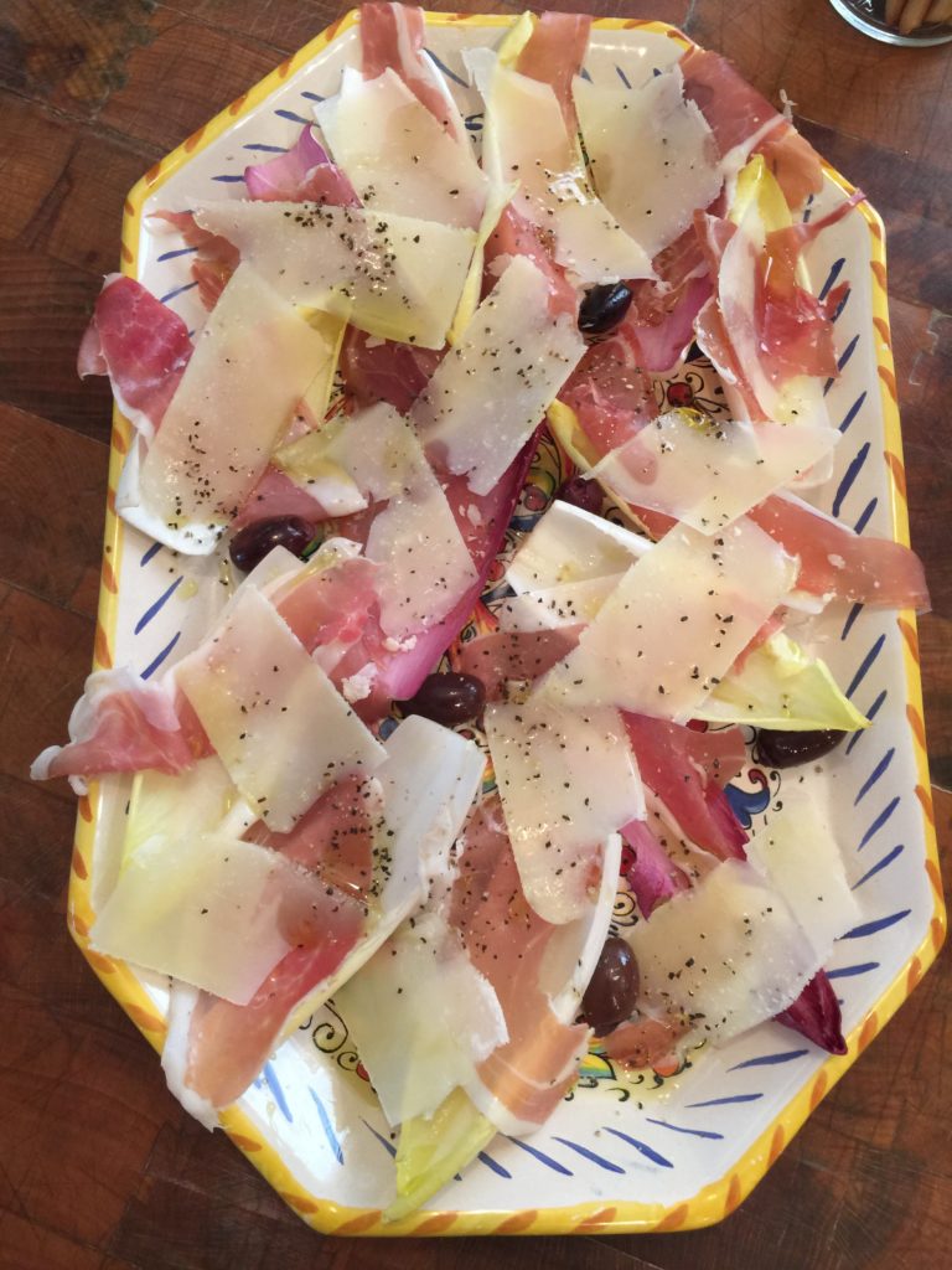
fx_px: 1063
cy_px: 635
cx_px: 476
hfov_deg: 48.2
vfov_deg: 61.7
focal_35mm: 29
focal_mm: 4.15
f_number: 2.2
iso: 50
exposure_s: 1/15
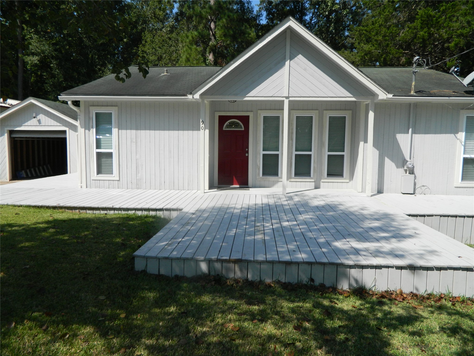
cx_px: 237
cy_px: 178
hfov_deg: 69.4
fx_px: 342
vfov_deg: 54.9
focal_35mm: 25
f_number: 8.7
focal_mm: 4.5
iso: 110
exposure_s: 1/250
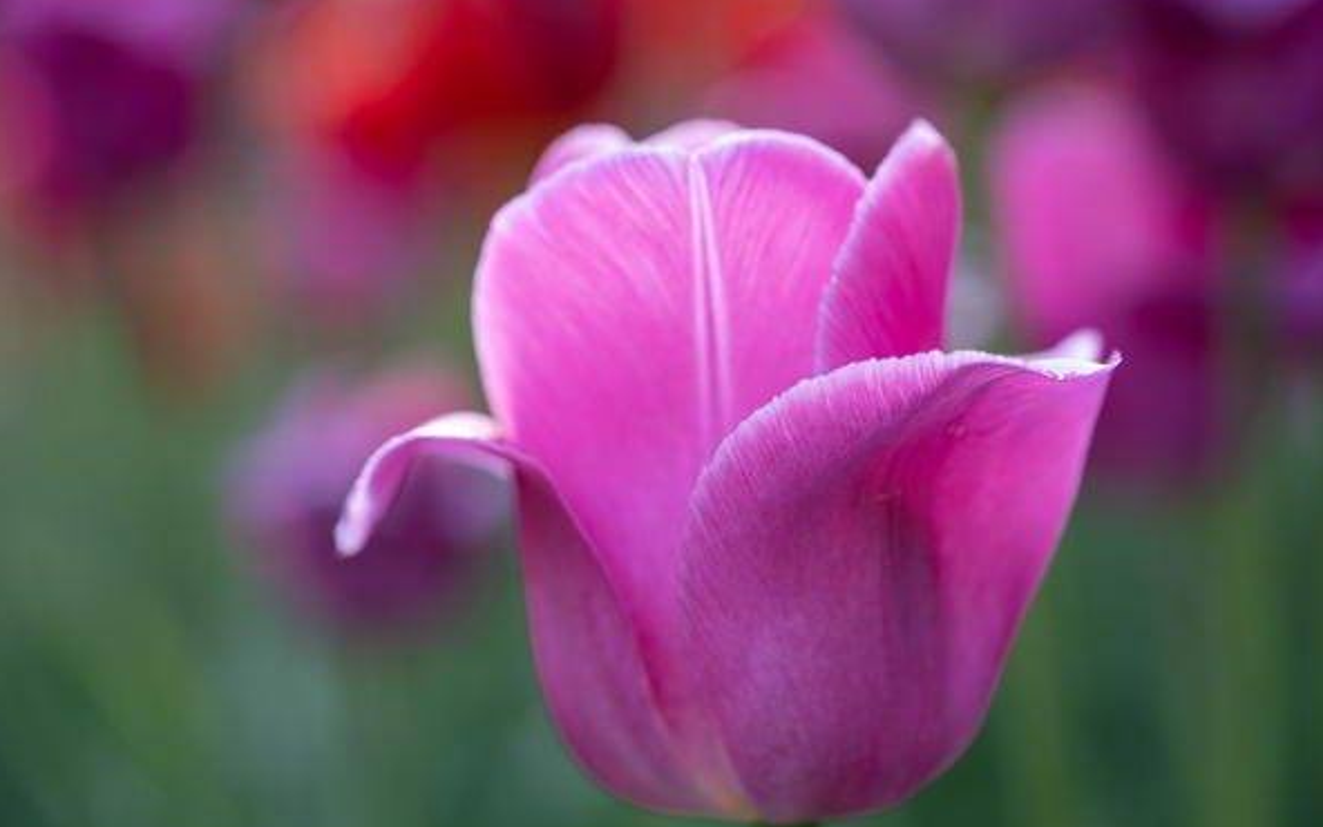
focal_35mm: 93
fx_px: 3353
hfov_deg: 22.3
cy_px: 440
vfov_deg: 14.1
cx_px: 659
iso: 200
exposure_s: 1/125
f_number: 4.5
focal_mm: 90
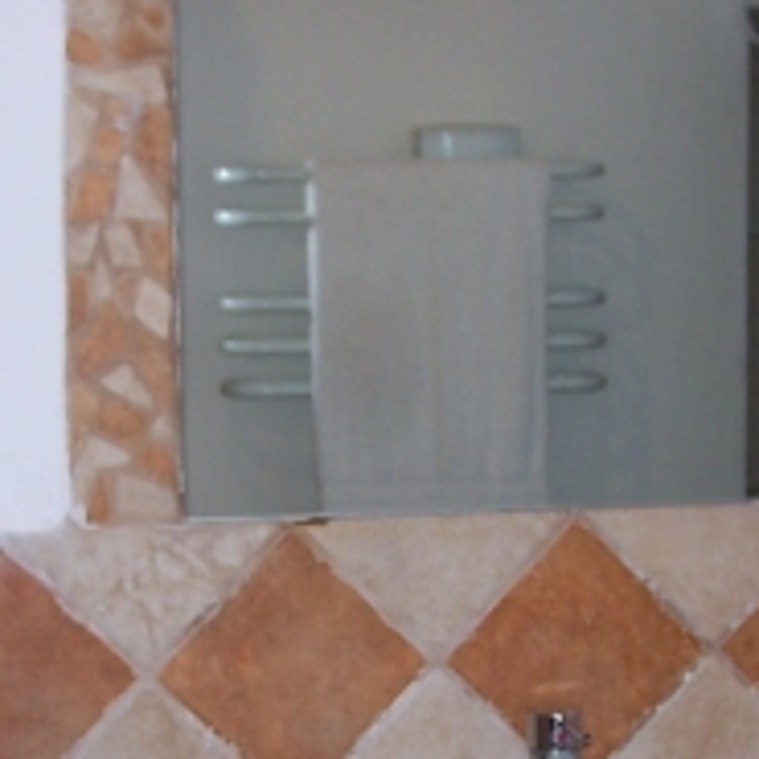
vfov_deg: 14.9
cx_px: 328
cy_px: 595
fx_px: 2878
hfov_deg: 15.0
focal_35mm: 116
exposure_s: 1/60
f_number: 2.8
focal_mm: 6.3
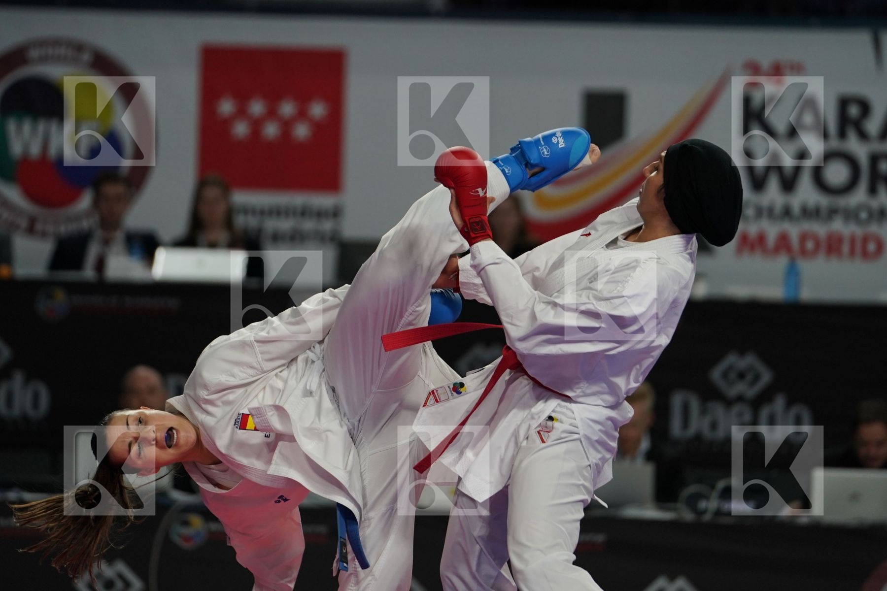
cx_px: 444
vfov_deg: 4.6
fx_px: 7391
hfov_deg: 6.9
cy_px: 296
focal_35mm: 300
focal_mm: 200
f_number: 2.8
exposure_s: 1/1000
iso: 1000
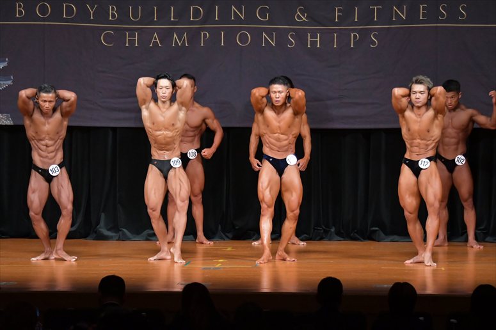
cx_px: 248
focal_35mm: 187
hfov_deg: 11.0
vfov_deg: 7.3
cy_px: 165
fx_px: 2575
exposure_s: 1/400
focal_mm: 125
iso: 5000
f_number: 5.6
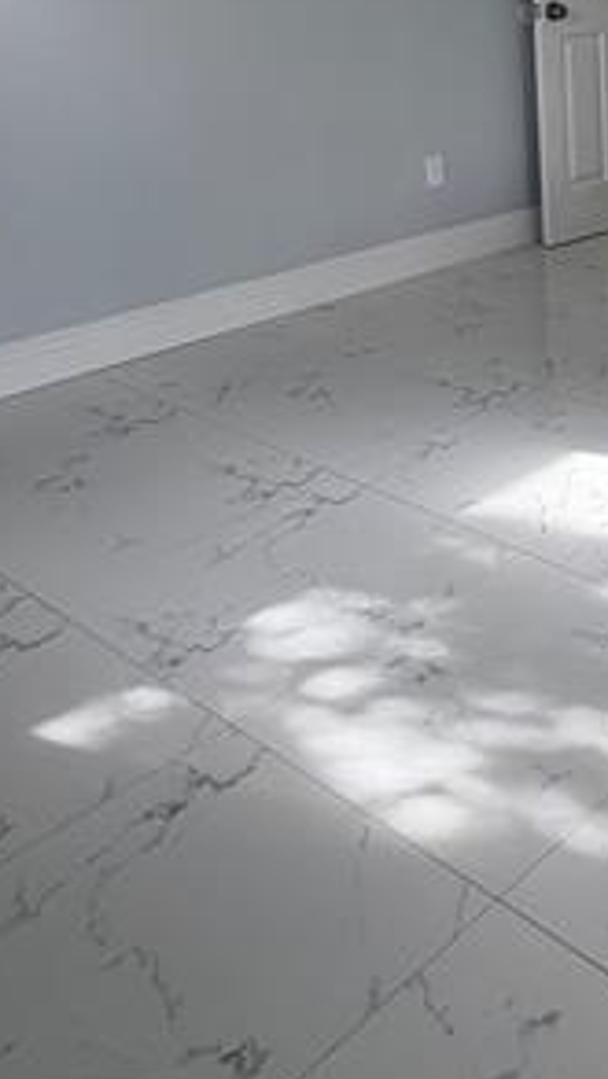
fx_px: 1145
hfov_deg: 24.9
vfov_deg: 47.1
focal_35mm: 40
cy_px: 180
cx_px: 836
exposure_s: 1/156
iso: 64
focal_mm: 2.22
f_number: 2.2
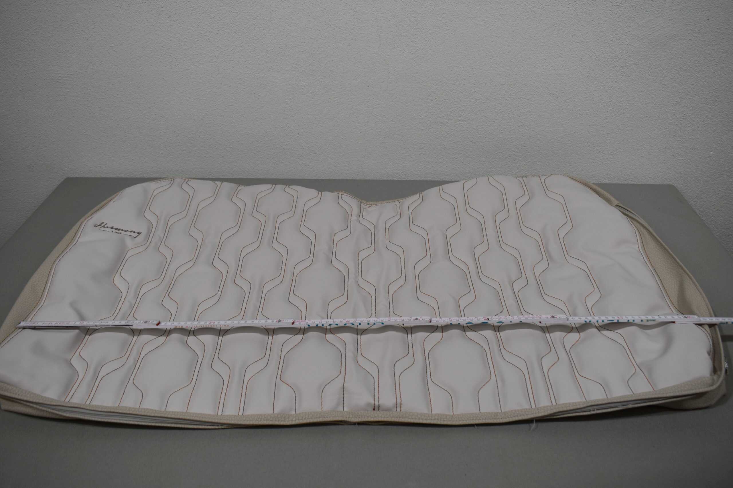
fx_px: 641
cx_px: 366
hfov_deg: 59.5
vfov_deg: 41.7
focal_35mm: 32
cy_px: 244
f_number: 5.6
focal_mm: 21
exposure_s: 1/125
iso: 220
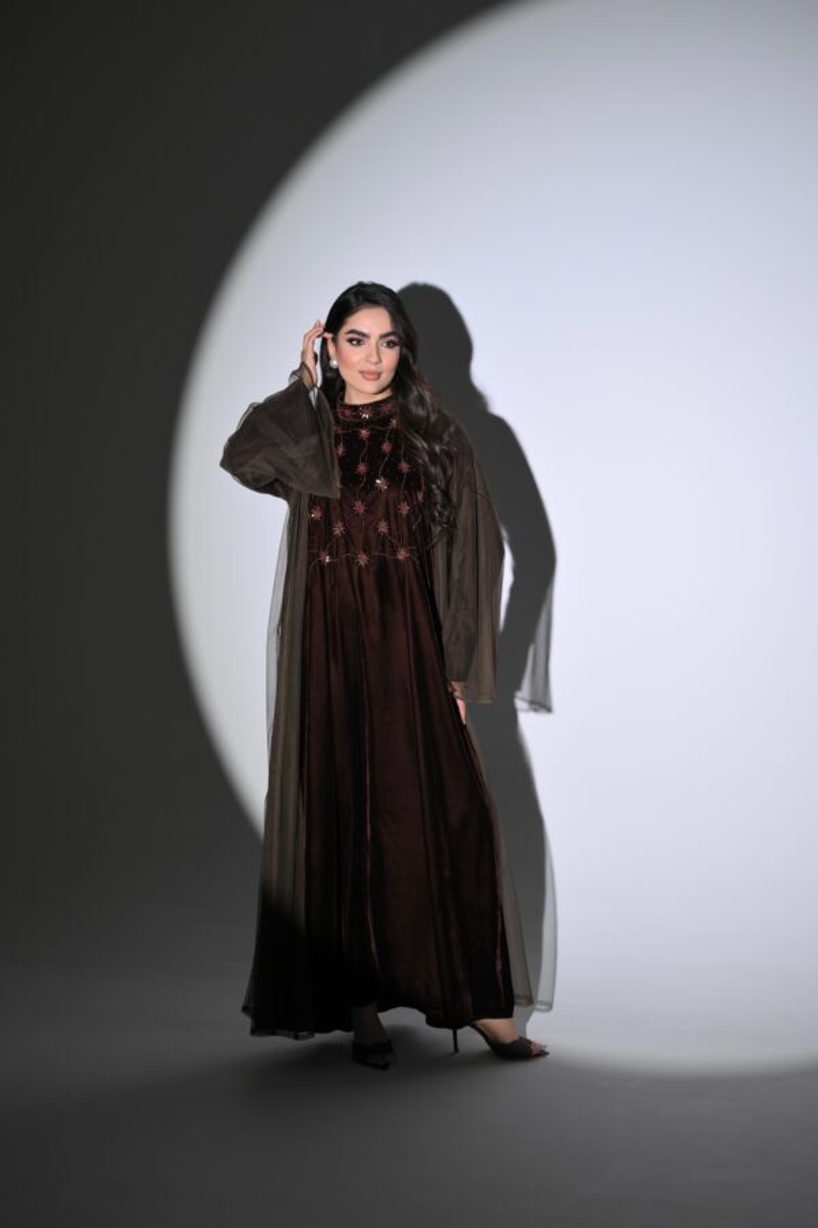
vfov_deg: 43.6
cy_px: 614
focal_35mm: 45
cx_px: 409
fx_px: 1534
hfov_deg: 29.9
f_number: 4
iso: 400
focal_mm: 45
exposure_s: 1/200
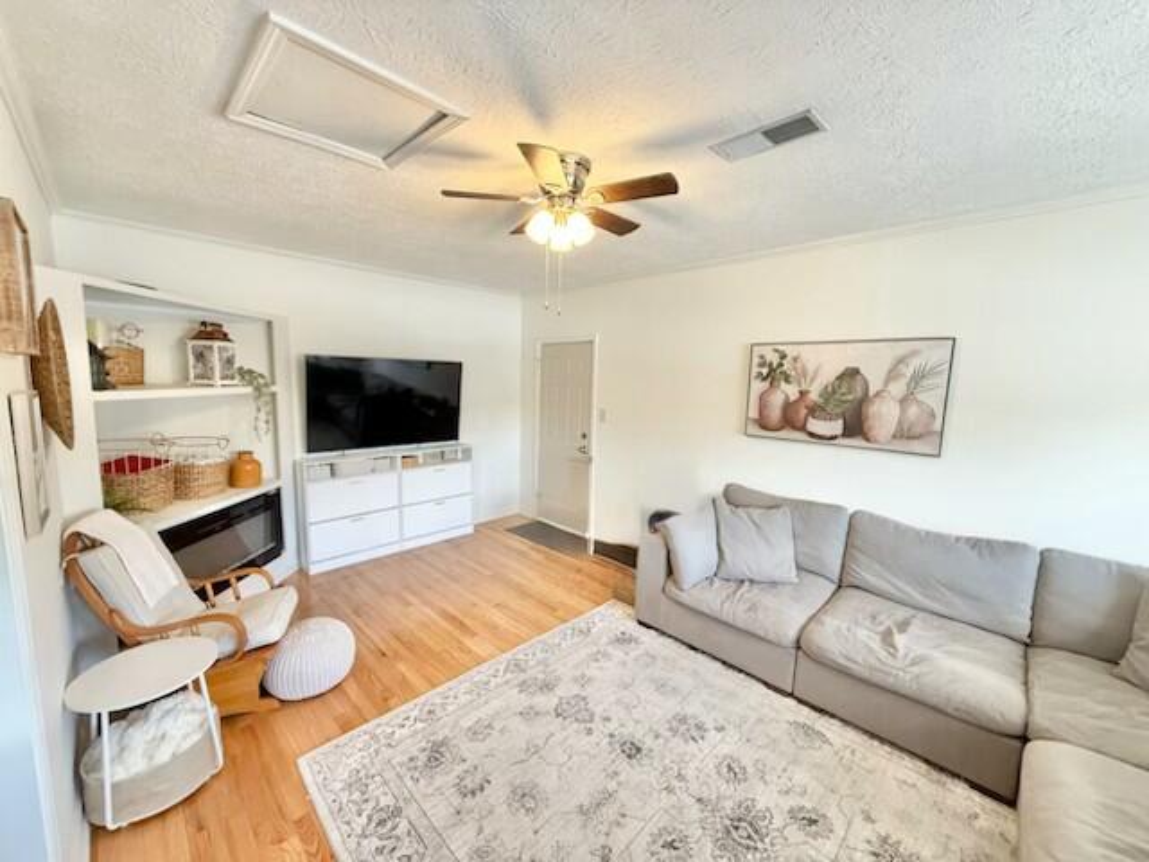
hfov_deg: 102.1
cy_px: 431
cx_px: 574
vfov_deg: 85.7
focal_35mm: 14
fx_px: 465
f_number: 2.2
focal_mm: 2.22
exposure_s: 1/120
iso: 250
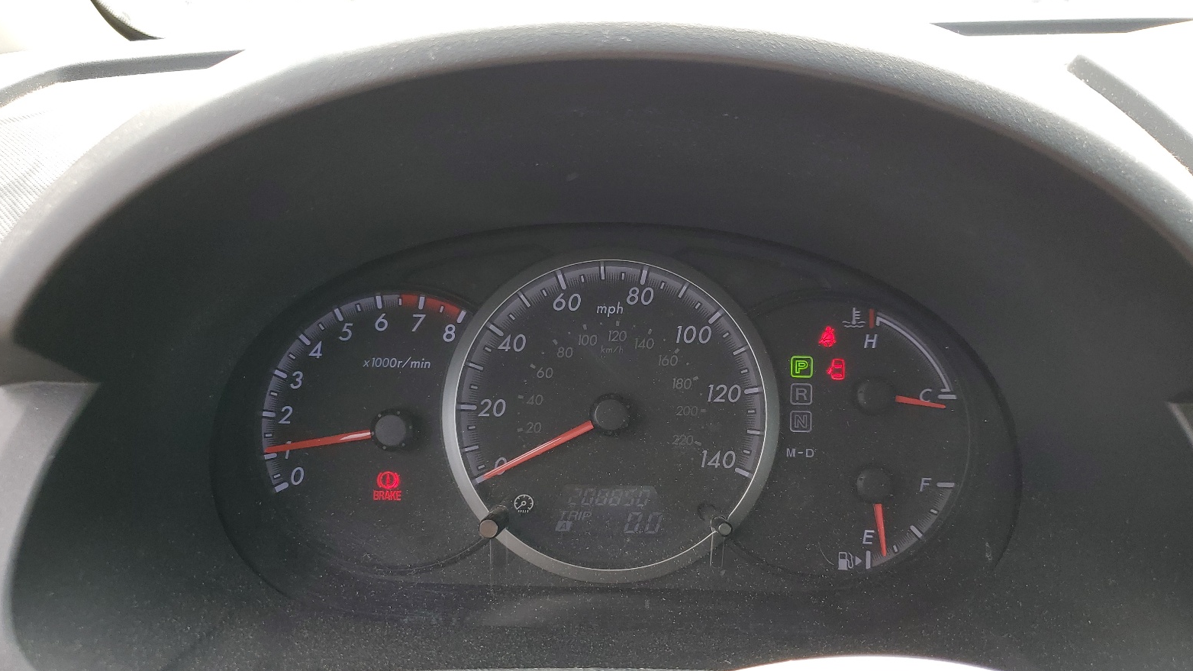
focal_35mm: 29
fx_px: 917
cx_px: 588
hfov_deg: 66.1
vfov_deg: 40.0
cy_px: 406
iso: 50
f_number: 1.5
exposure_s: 1/217
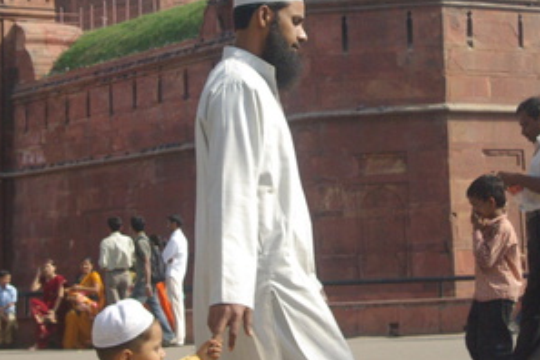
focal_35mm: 113
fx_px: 1696
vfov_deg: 12.0
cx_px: 324
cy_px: 30
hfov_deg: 18.1
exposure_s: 1/350
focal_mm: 35
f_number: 9.5
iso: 800
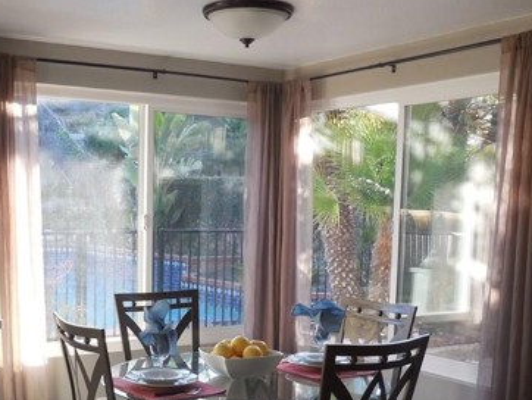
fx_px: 815
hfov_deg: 35.7
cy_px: 301
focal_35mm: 53
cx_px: 168
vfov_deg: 27.2
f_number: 3.2
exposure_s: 1/50
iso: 125
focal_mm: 5.3
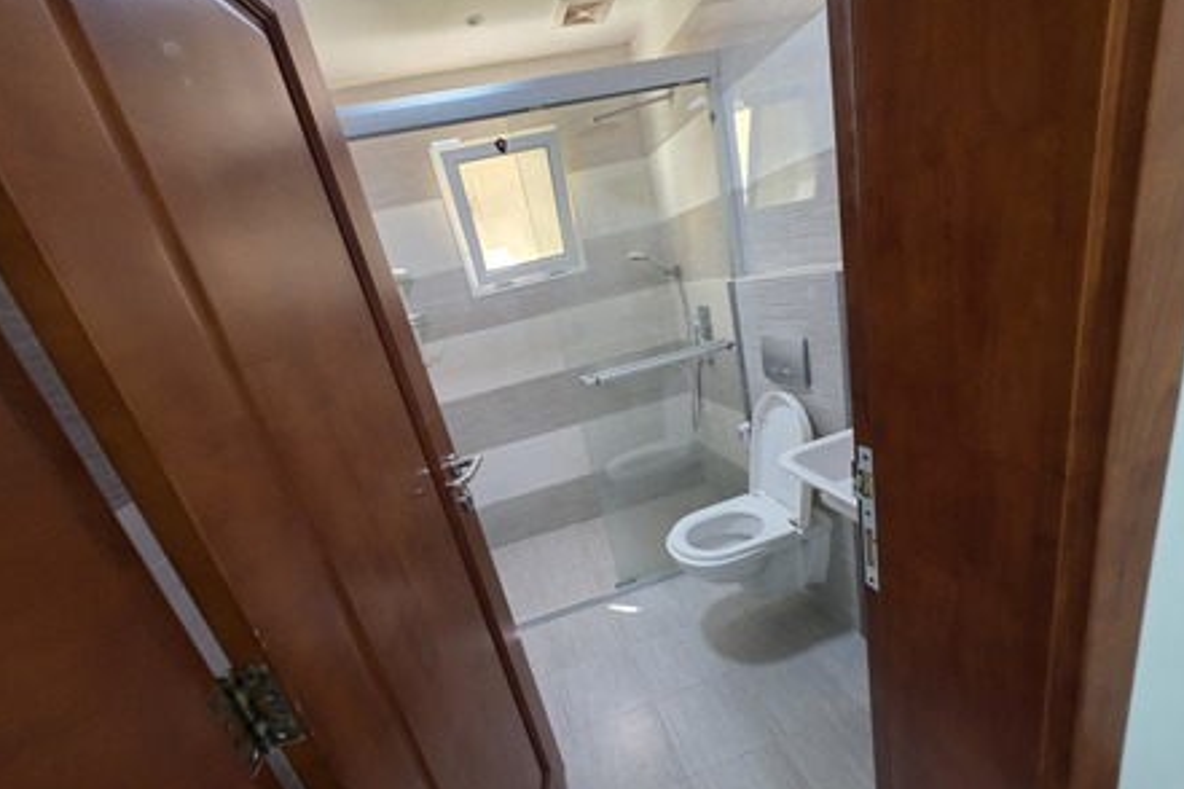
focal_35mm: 14
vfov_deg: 80.9
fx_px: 460
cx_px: 605
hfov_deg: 104.2
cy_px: 441
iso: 400
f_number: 1.9
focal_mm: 2.2
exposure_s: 1/50
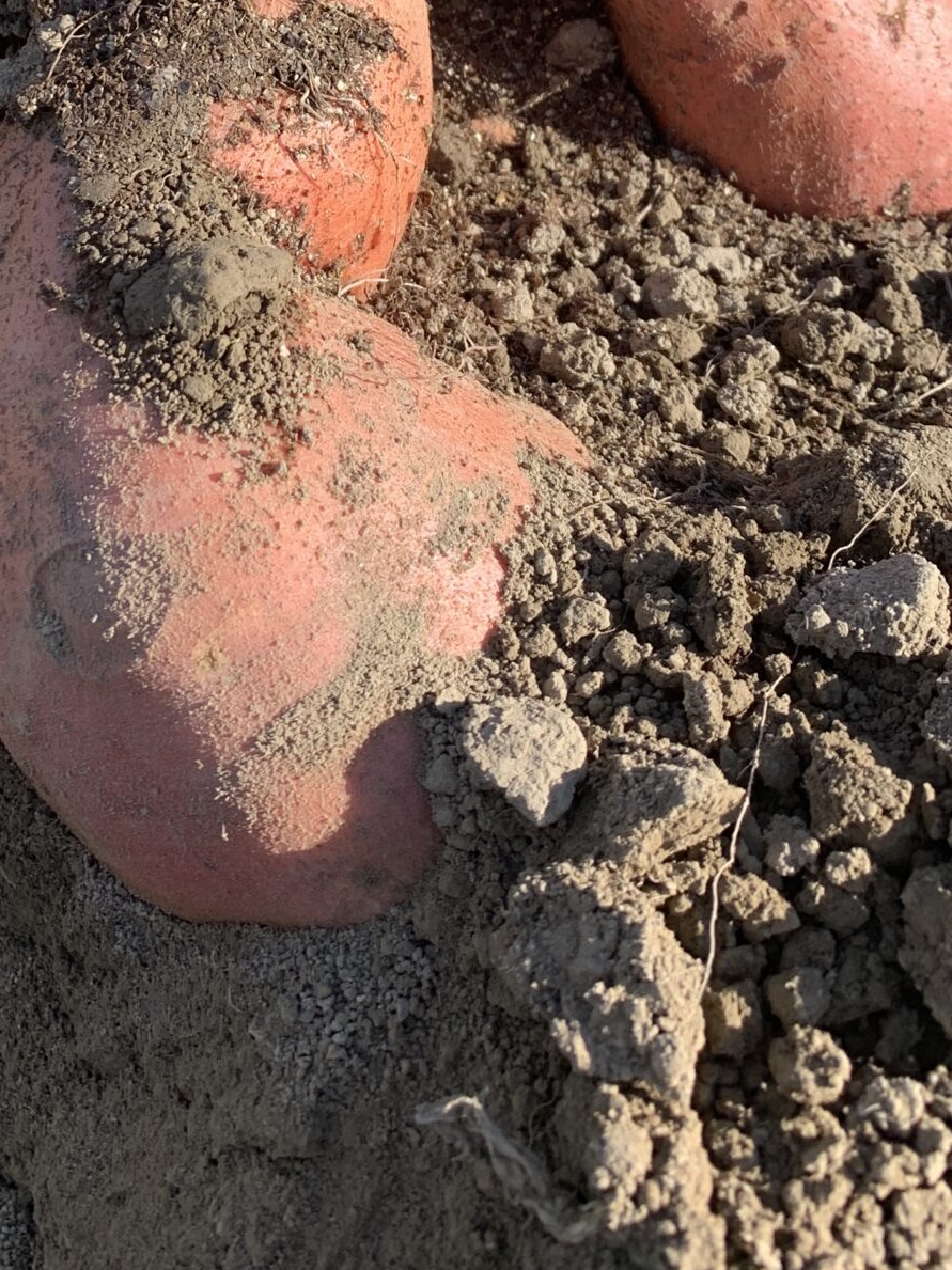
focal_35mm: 56
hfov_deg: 25.8
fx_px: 2055
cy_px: -26
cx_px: 234
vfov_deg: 31.5
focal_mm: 4.25
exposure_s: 1/808
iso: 25
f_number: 1.8
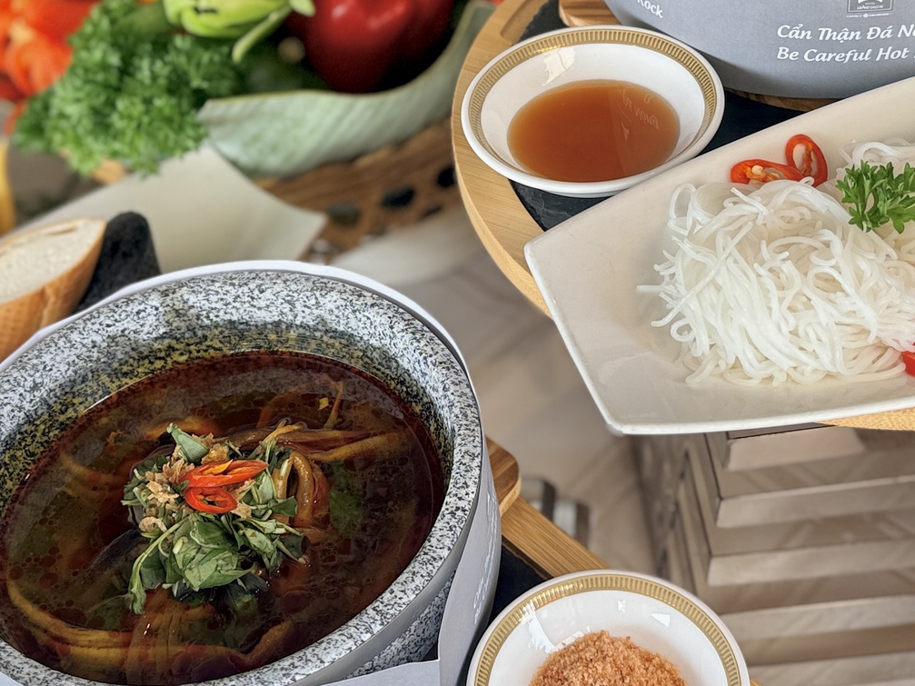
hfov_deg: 31.7
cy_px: 224
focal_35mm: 61
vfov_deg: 23.9
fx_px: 1612
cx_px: 476
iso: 50
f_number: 1.78
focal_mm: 6.76
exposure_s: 1/121
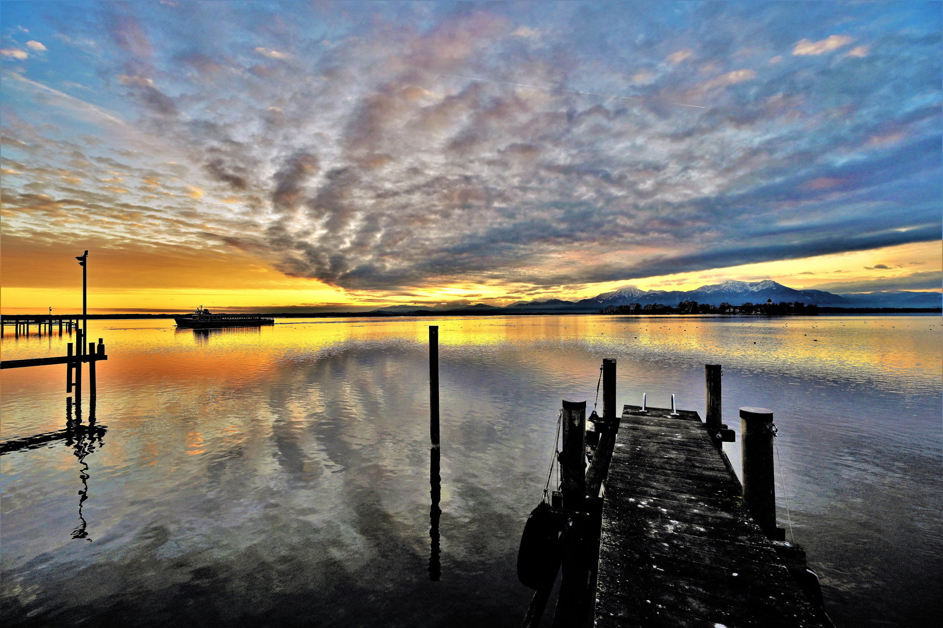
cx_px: 472
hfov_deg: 104.3
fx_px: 367
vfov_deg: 81.2
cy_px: 314
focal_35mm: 14
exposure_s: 1/160
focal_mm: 14
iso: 250
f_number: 6.3
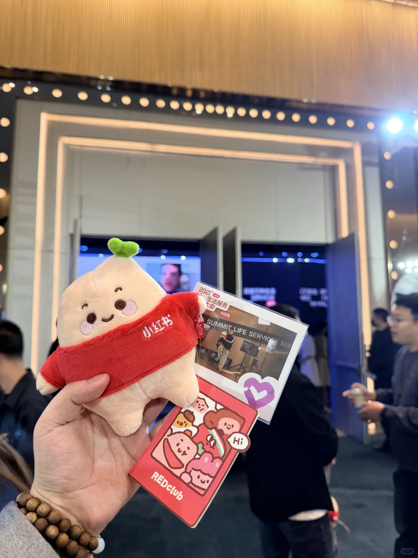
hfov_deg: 56.8
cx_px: 209
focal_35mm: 24
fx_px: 386
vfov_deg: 71.6
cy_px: 279
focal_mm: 6.76
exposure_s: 1/120
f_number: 1.78
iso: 125
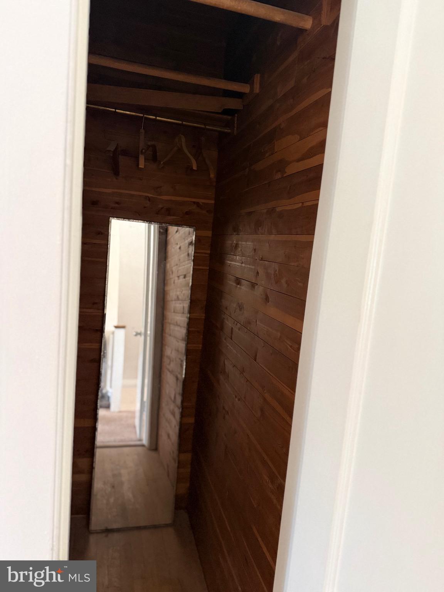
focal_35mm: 24
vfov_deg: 71.6
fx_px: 410
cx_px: 222
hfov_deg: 56.8
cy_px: 296
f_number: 1.78
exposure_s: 1/60
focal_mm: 6.76
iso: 640
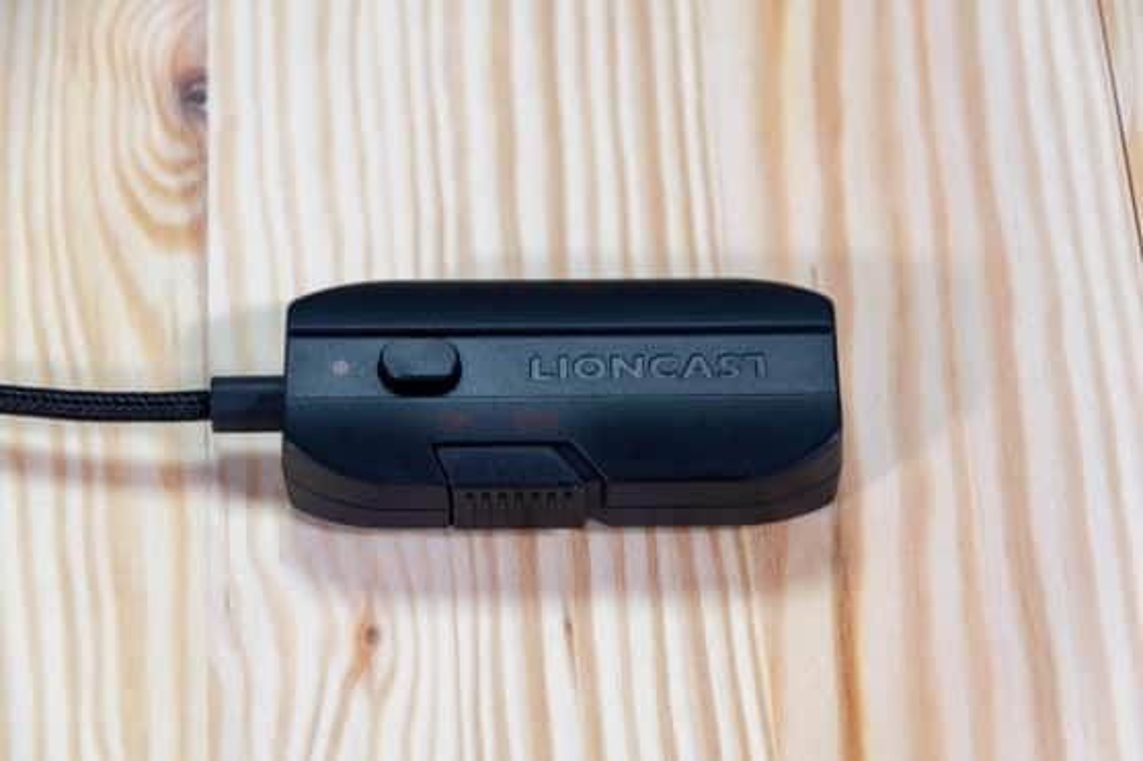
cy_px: 380
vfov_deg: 9.3
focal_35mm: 147
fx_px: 4666
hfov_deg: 14.0
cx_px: 572
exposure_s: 1/40
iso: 500
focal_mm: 98
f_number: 5.6
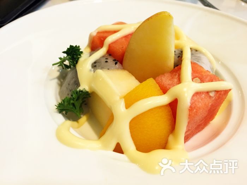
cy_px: 92
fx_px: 207
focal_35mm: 29
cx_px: 124
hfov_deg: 61.7
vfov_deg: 48.2
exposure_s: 1/33
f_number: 2.2
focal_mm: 4.15
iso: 160
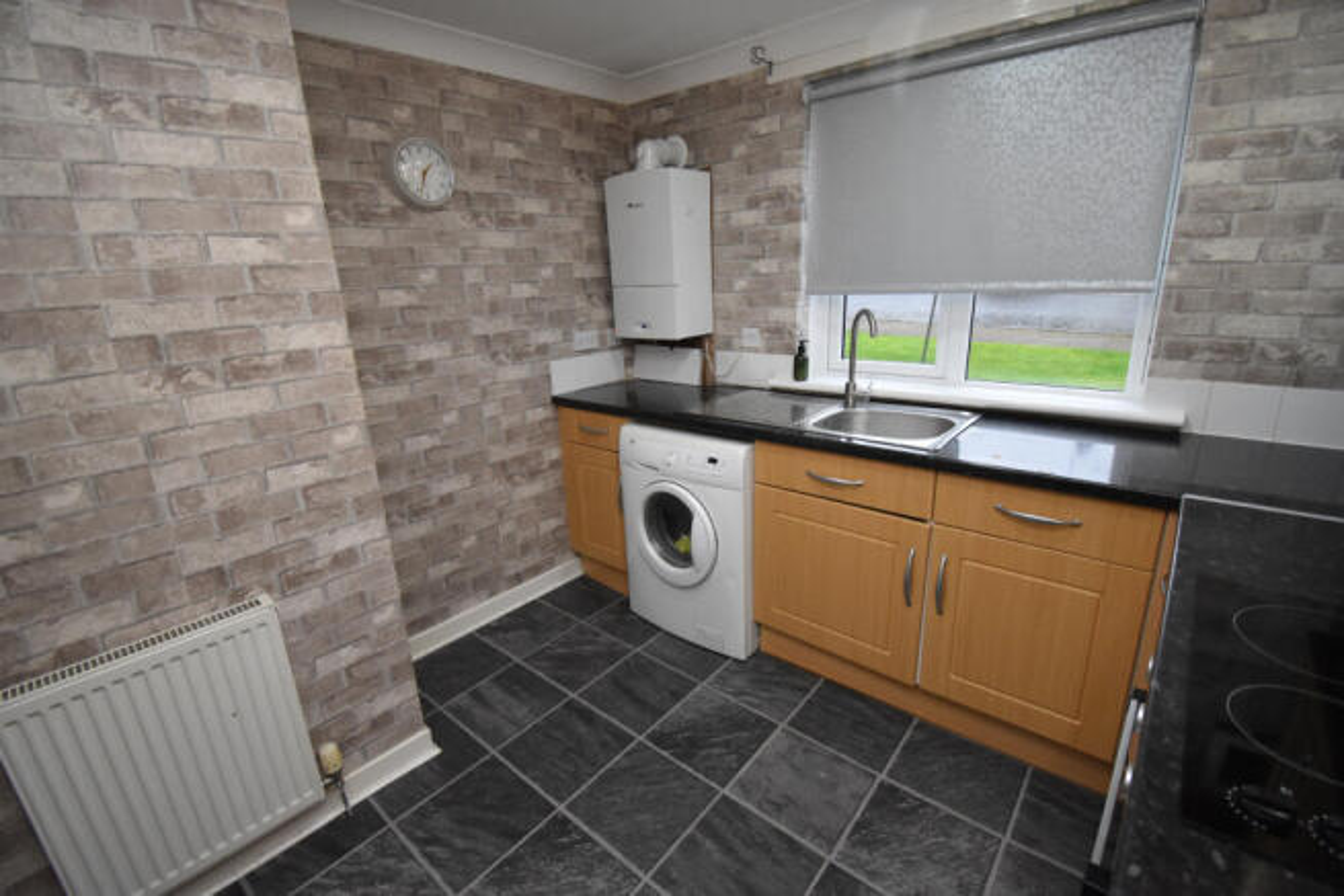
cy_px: 448
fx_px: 560
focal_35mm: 15
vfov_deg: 77.4
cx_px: 672
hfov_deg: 100.4
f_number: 4.5
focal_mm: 10
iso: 2000
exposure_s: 1/125
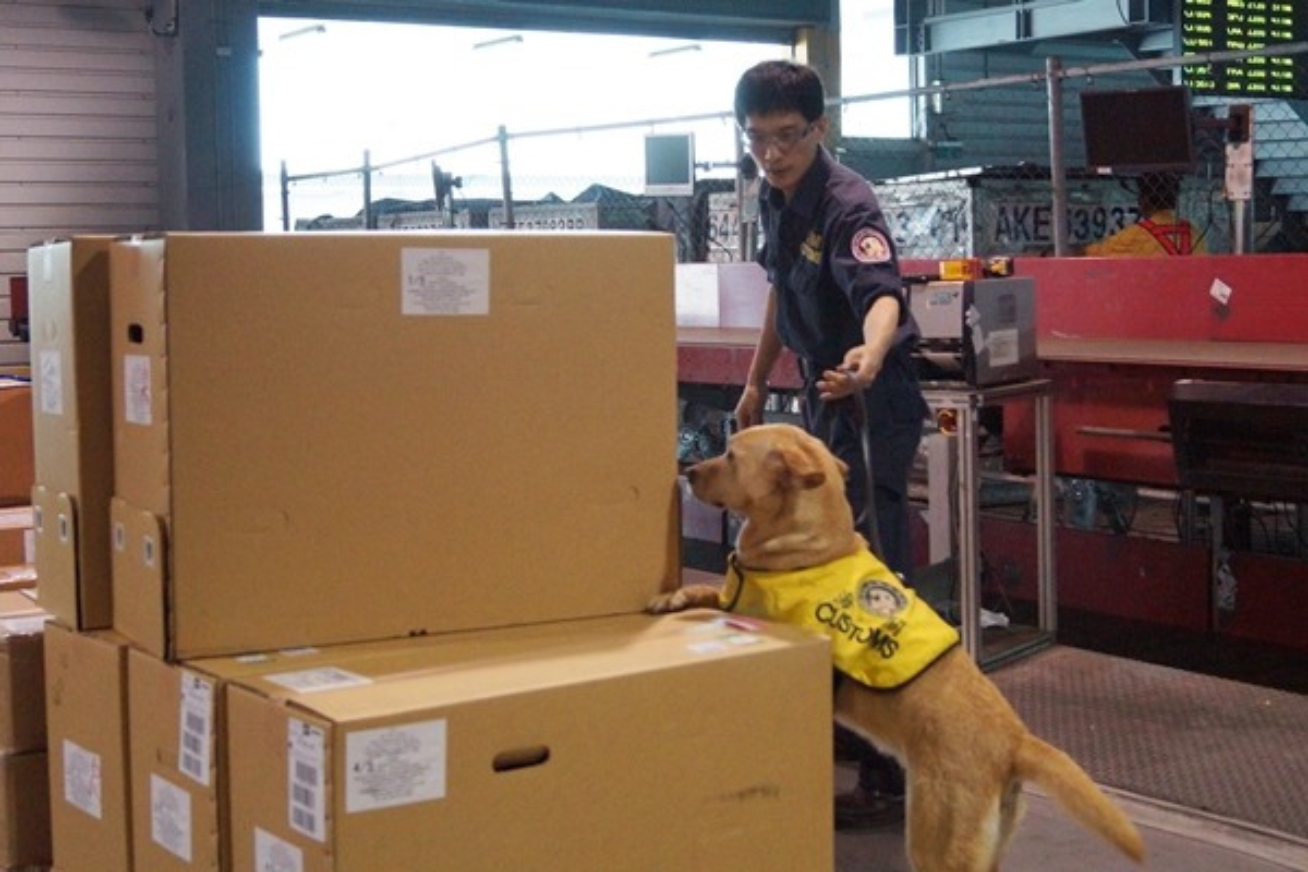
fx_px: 1526
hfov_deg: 46.4
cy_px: 436
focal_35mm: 42
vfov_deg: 31.9
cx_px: 654
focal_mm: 28
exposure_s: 1/250
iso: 1600
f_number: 4.5
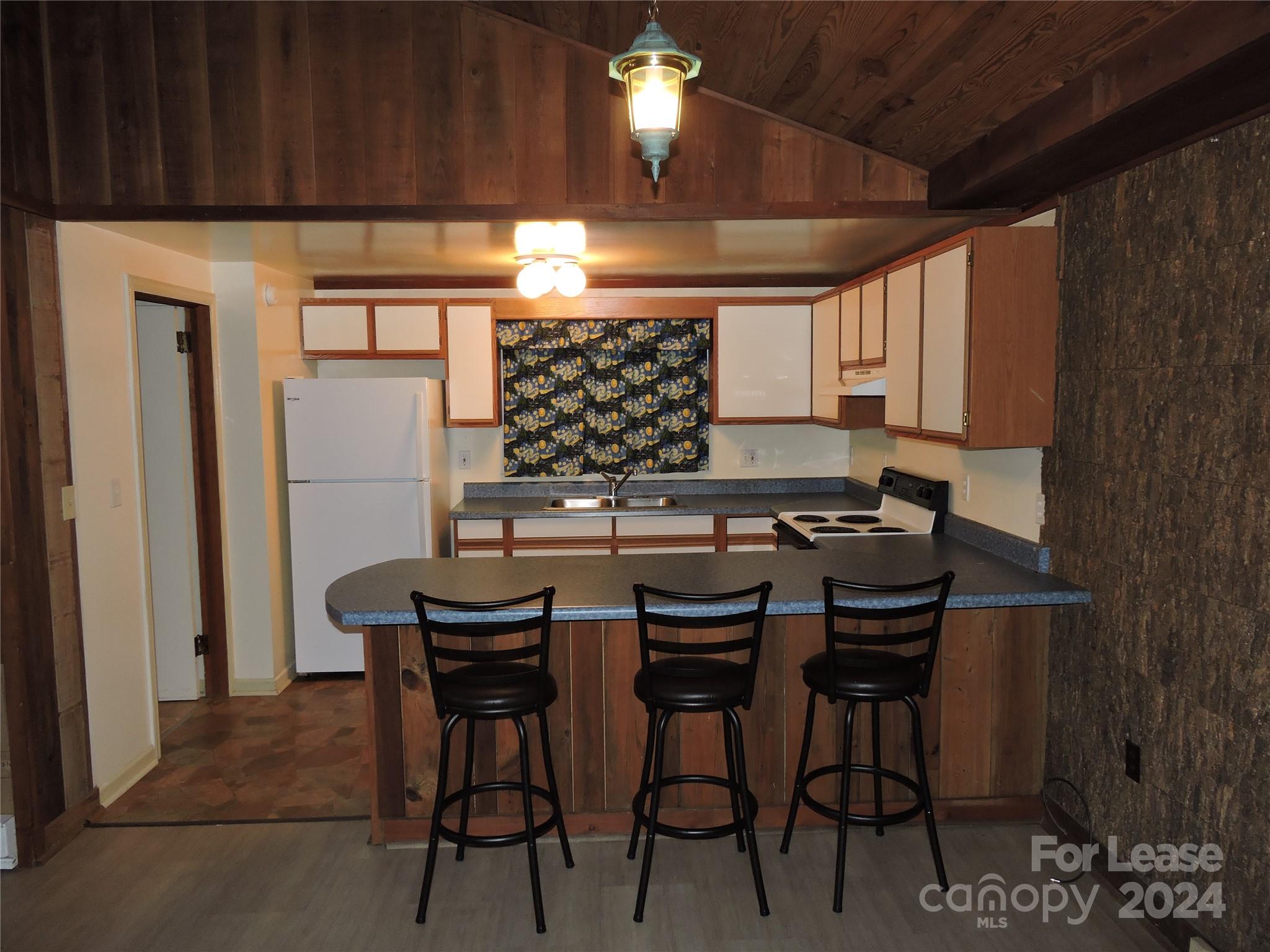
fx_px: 881
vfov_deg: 56.8
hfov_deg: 71.6
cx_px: 635
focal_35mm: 24
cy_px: 476
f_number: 3.3
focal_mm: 4.3
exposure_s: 1/30
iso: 200
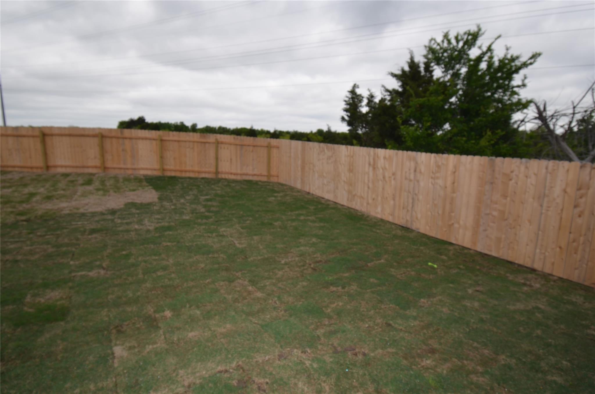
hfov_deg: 85.5
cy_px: 197
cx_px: 298
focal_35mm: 20
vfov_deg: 63.0
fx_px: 322
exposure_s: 1/200
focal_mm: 13
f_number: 7.1
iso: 100
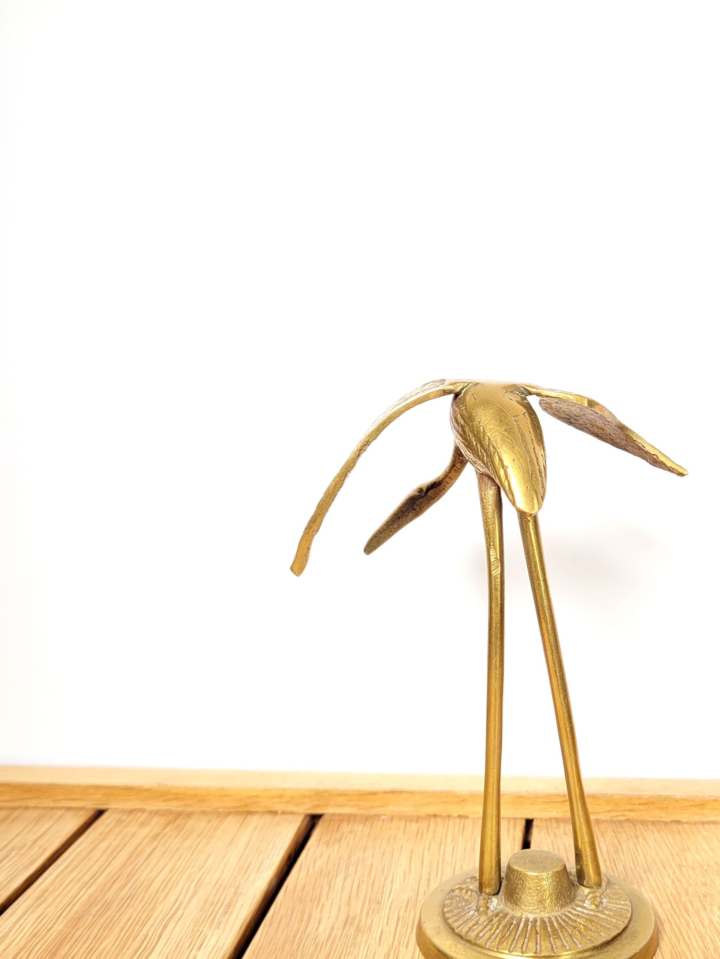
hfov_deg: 35.5
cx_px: 503
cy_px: 473
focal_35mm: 40
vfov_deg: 46.8
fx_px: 1109
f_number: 1.8
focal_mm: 5.4
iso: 40
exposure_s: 1/511
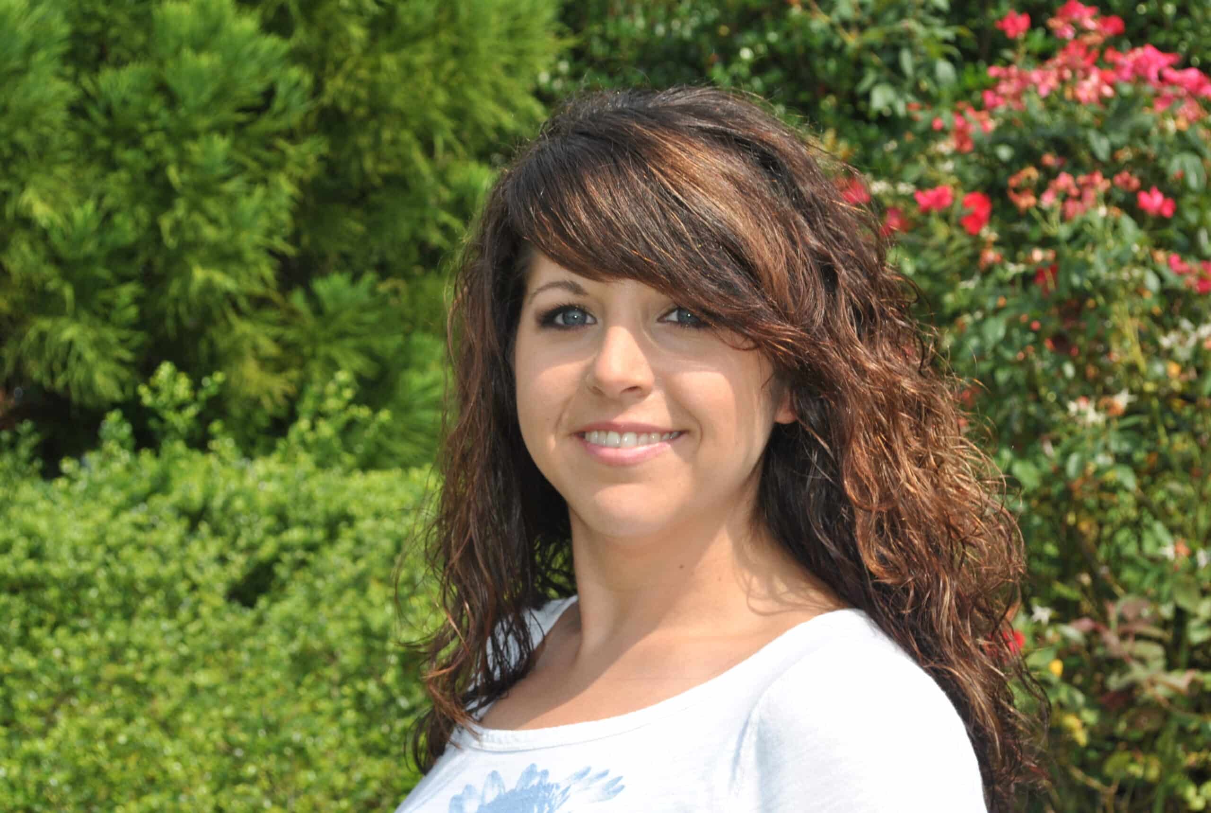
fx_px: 2781
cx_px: 606
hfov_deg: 24.6
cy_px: 406
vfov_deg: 16.6
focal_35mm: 82
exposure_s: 1/200
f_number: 10
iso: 100
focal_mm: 55
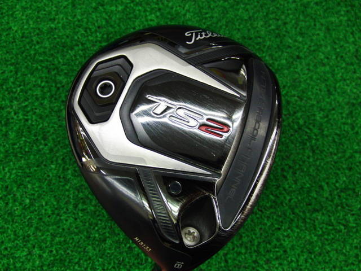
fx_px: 386
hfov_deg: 50.1
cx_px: 180
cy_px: 136
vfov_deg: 38.7
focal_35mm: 37
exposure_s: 1/60
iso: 400
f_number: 3.6
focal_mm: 6.42
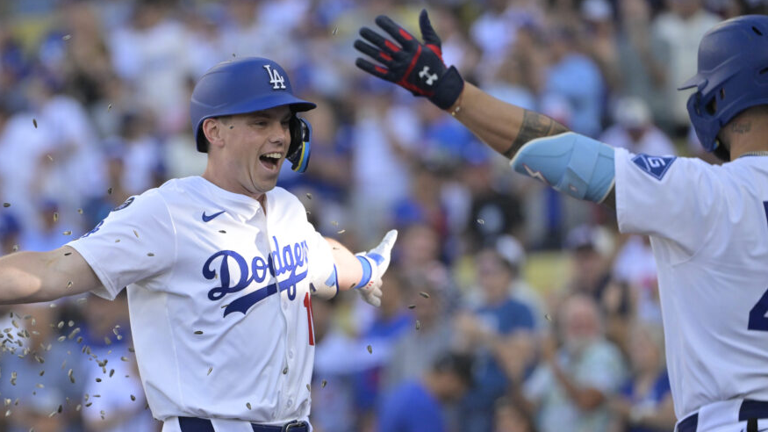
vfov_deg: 2.9
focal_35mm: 419
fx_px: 8532
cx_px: 221
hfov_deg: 5.2
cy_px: 264
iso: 2000
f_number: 4
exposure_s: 1/4000
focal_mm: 280
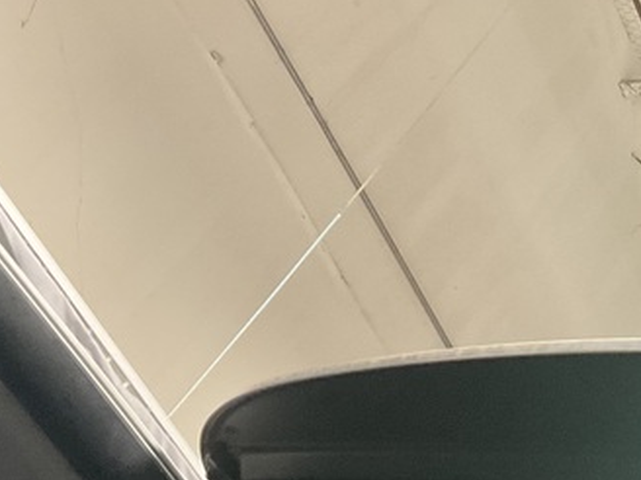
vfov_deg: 17.3
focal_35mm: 85
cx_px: 676
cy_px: 191
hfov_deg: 22.0
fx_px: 1574
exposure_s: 1/60
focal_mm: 3
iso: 200
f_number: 1.8
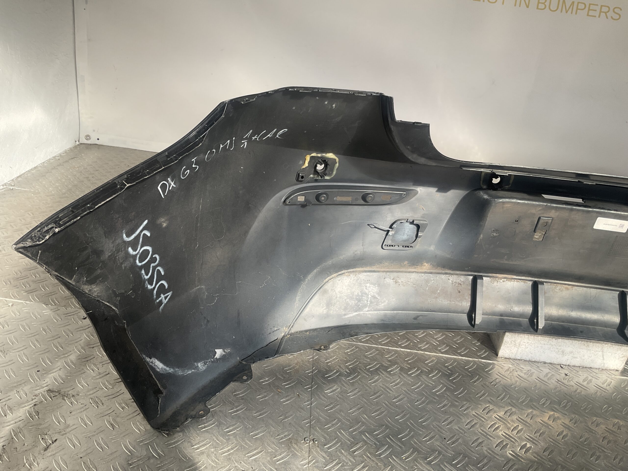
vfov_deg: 48.2
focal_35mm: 29
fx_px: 526
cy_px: 236
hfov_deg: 61.7
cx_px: 314
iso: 16
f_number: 1.8
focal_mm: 3
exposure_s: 1/613
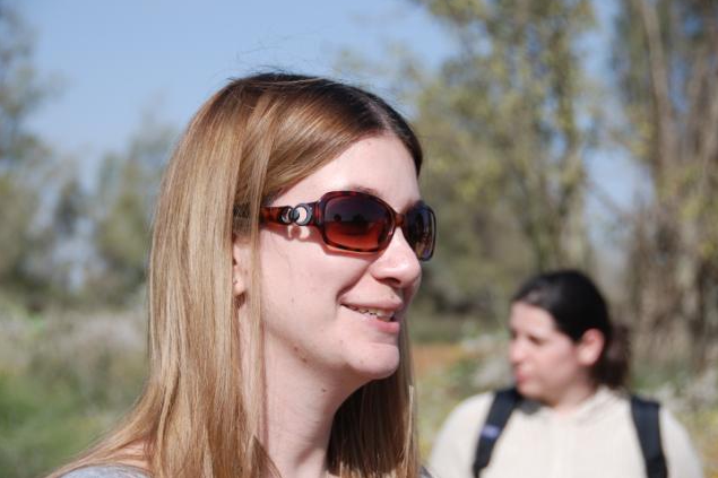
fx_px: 1964
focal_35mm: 99
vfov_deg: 13.9
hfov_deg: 20.7
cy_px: 239
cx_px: 360
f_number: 5.6
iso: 110
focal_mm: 65
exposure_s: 1/500
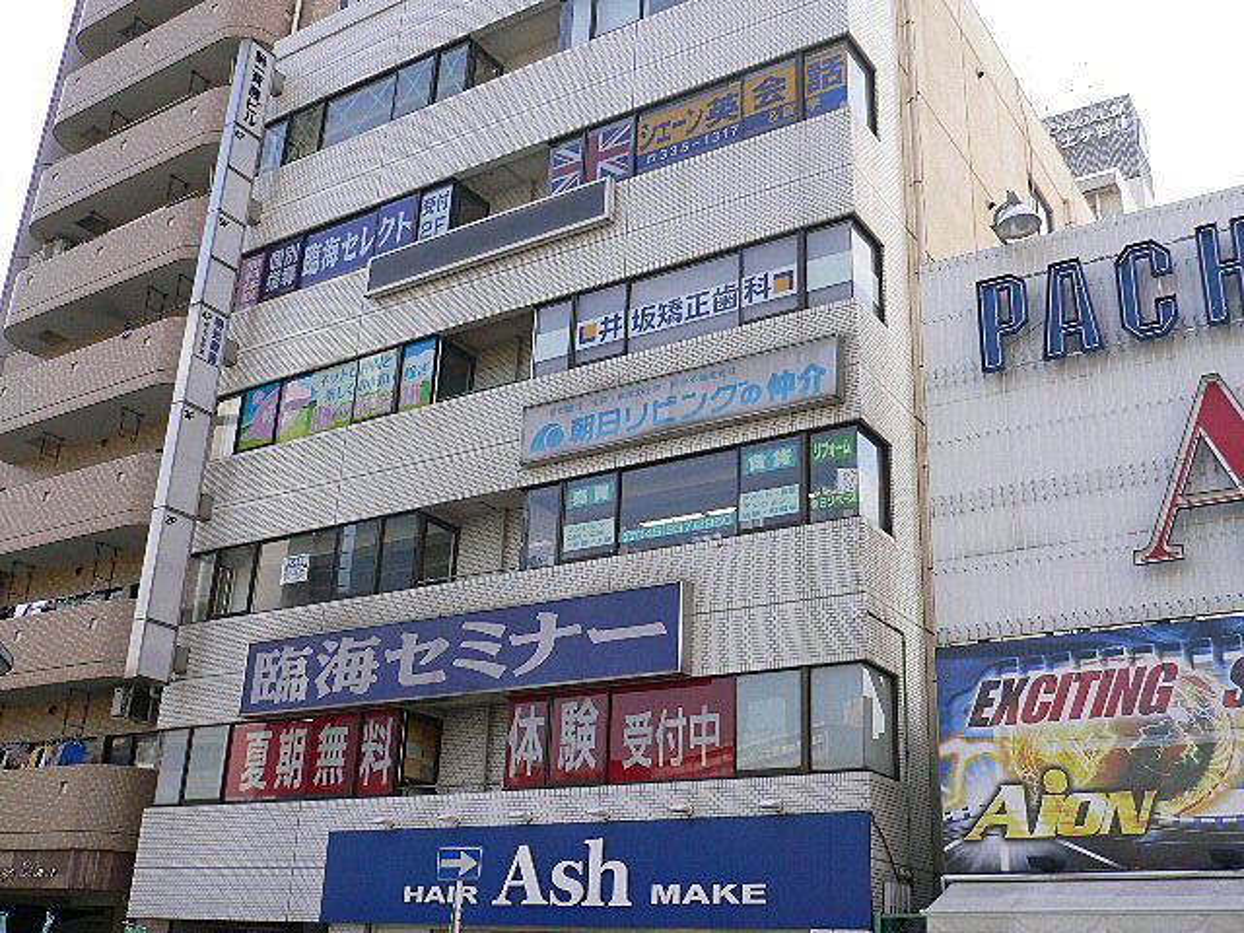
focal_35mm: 35
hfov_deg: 52.6
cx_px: 622
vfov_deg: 40.7
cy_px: 466
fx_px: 1258
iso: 80
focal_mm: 5.8
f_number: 5.6
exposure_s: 1/125
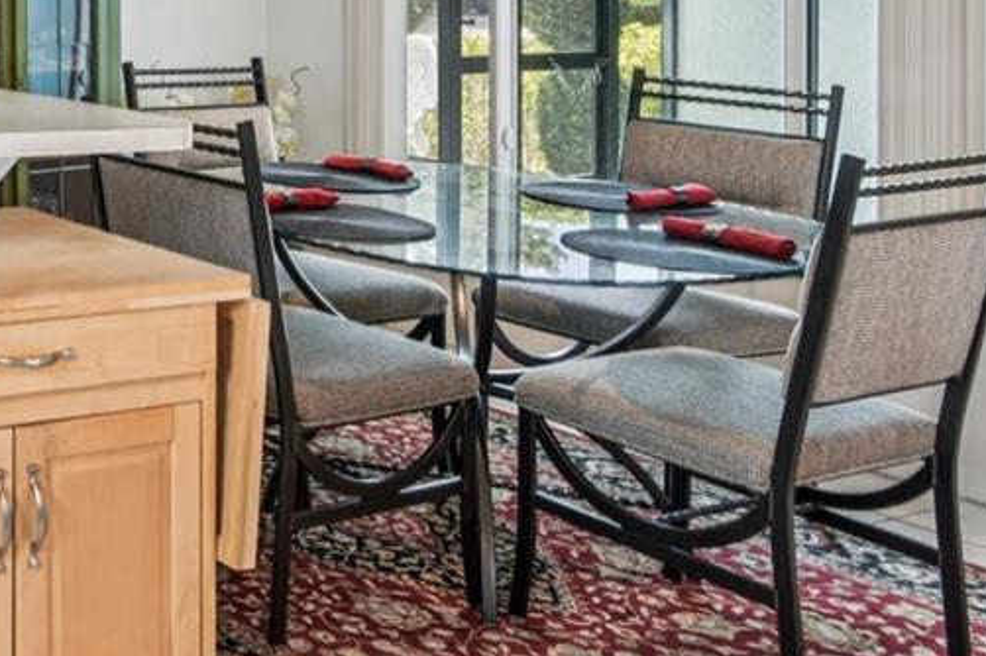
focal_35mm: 51
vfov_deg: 24.9
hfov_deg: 28.5
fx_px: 1396
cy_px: -37
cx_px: -416
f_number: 8
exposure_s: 1/15
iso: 400
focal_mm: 16
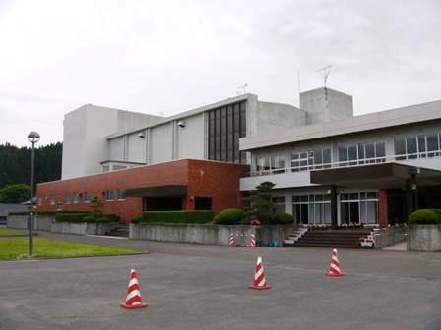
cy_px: 165
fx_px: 459
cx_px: 220
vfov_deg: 39.7
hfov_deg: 51.4
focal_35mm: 36
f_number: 4
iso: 50
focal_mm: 6
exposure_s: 1/250
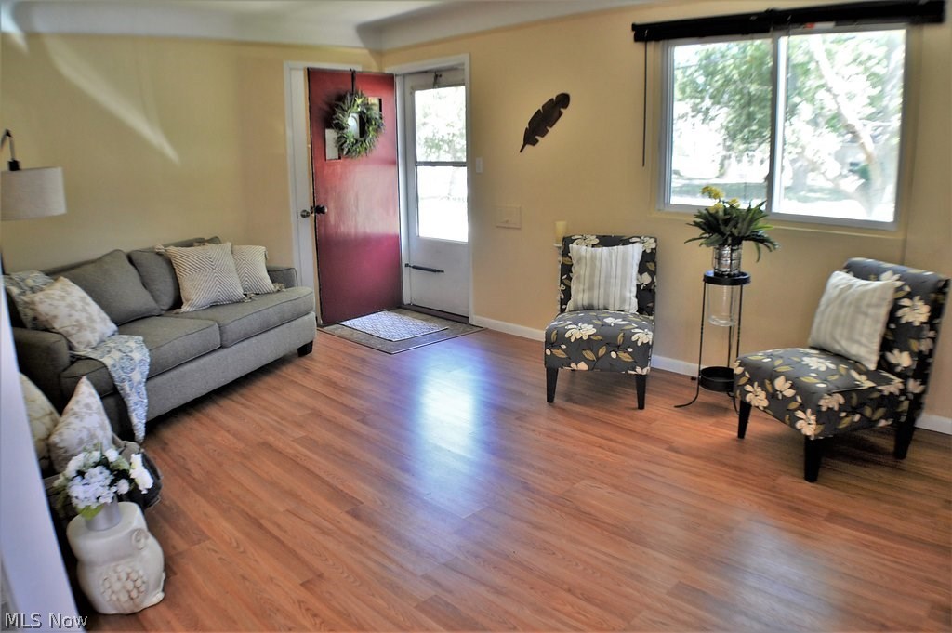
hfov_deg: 59.5
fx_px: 832
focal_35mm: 32
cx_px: 476
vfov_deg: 41.6
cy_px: 316
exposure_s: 1/60
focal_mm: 21
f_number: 4
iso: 400
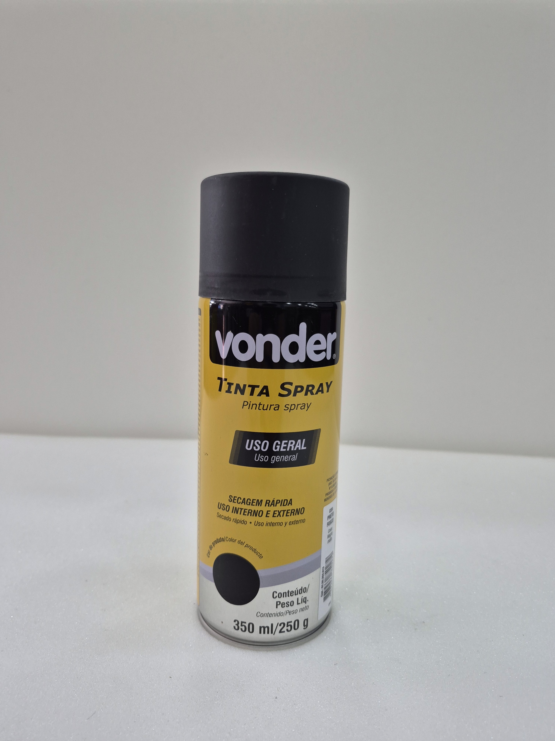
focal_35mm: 23
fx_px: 492
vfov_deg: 73.9
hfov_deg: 58.9
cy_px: 370
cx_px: 278
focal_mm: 5.4
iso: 160
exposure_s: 1/180
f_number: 1.8
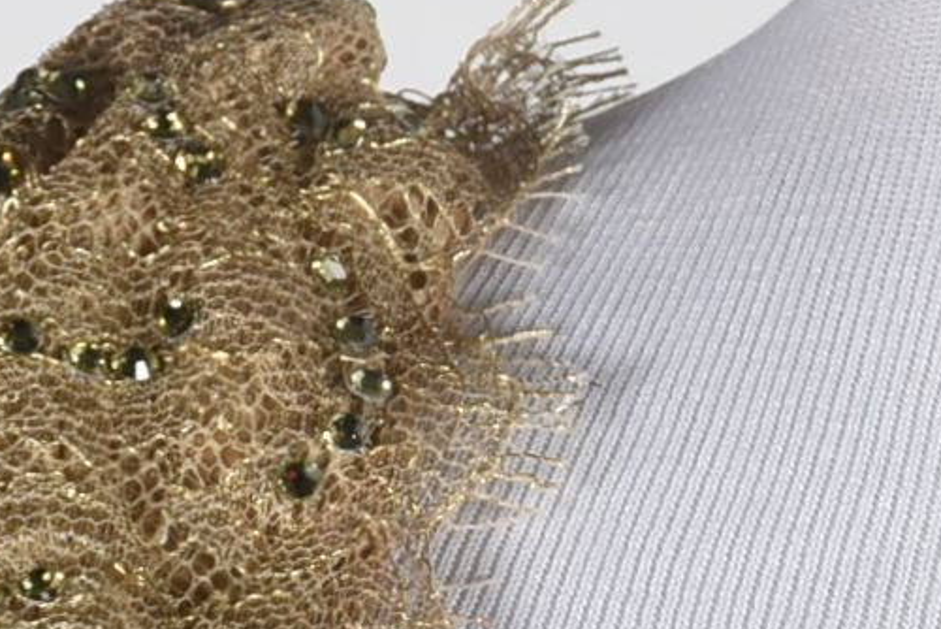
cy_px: 1798
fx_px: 14567
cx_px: 1705
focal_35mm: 557
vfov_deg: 2.4
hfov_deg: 3.7
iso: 200
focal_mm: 62
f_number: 10
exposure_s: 1/125
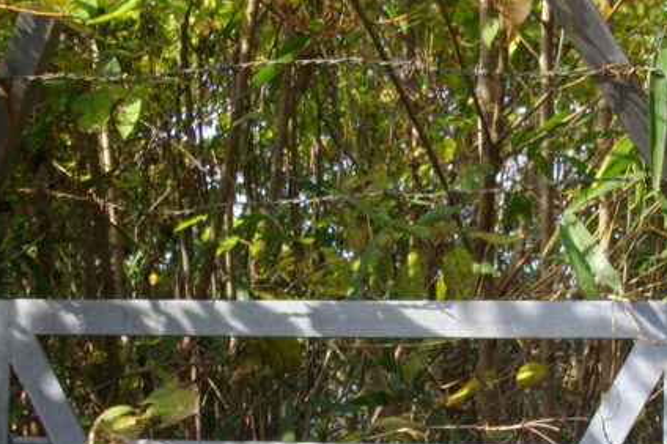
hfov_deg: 21.9
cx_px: 385
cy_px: 365
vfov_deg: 14.6
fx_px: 1722
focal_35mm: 93
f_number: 2.8
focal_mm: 6.2
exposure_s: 1/320
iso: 100
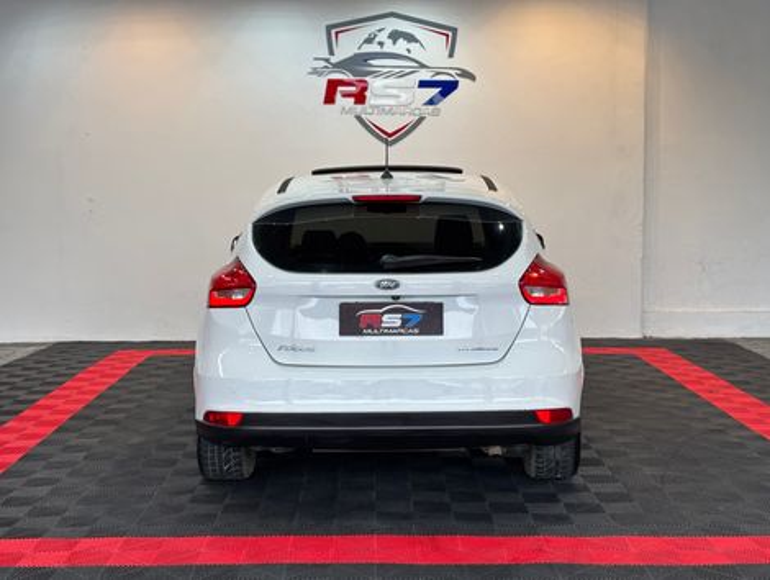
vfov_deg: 28.1
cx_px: 385
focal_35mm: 52
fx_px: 1158
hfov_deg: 36.8
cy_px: 290
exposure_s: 1/127
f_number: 1.6
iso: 25
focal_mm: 5.96
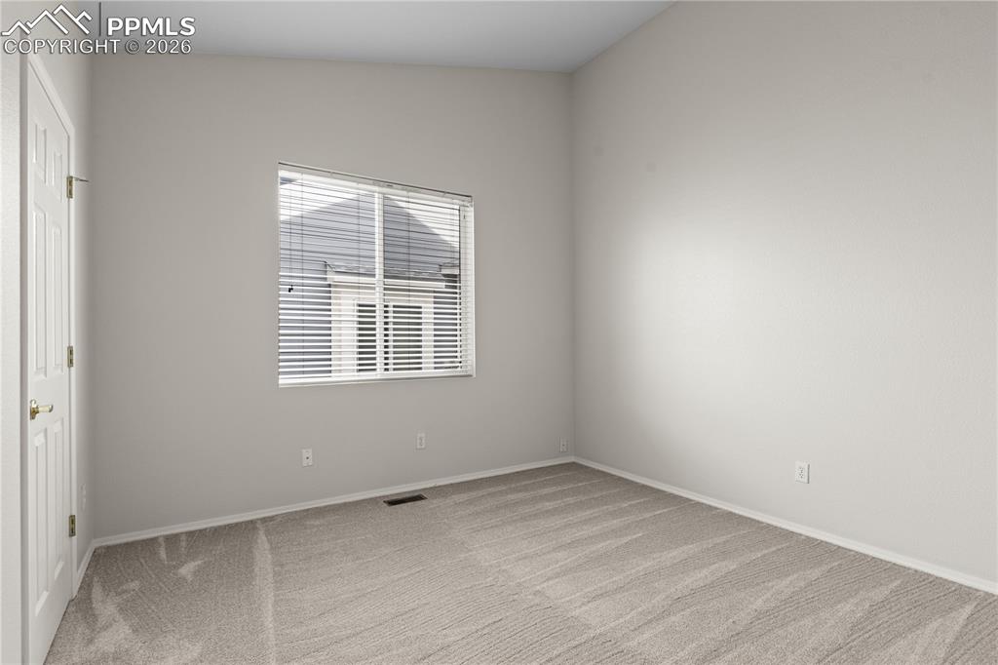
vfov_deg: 67.3
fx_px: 499
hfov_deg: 90.0
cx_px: 499
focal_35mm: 18
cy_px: 332
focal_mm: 18
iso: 160
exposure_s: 1/3
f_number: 8
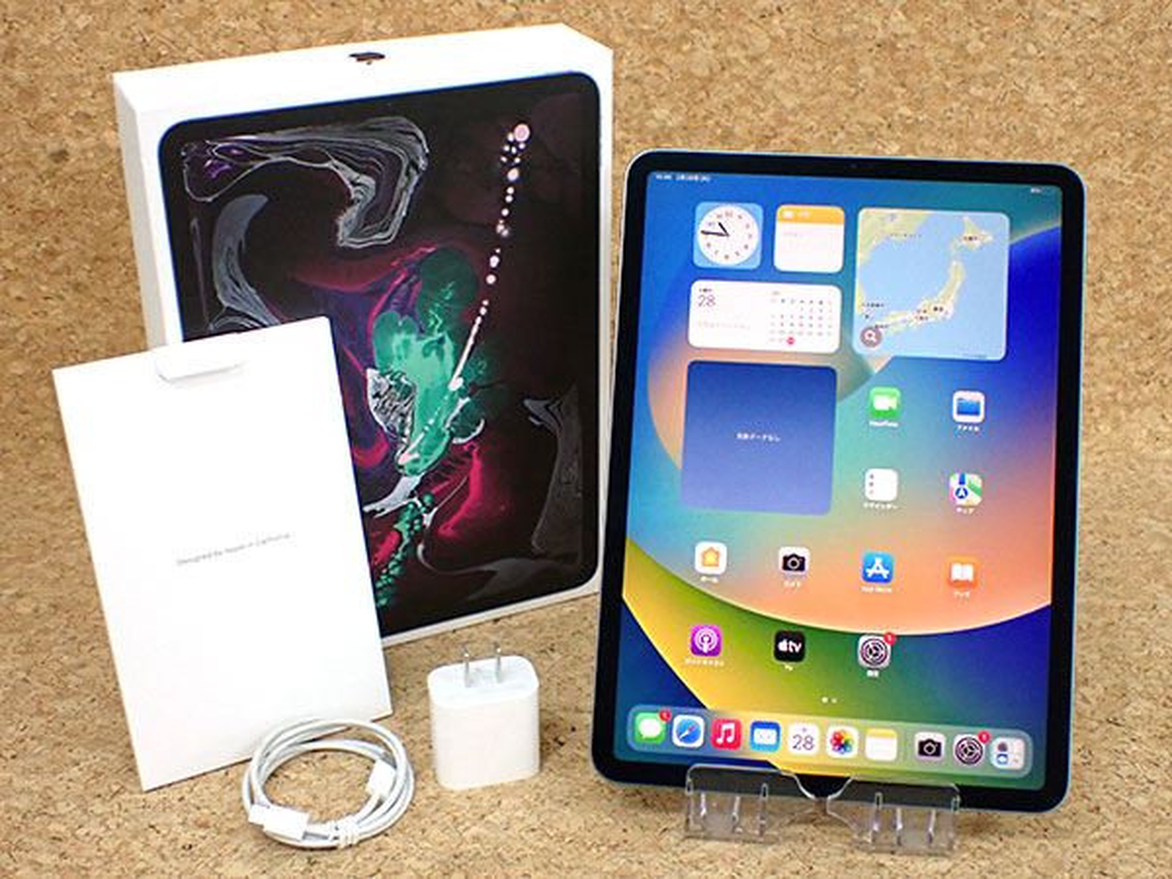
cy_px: 440
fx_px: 1490
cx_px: 586
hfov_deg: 42.9
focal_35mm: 44
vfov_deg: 32.9
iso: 800
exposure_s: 1/125
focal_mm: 7.84
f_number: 2.9
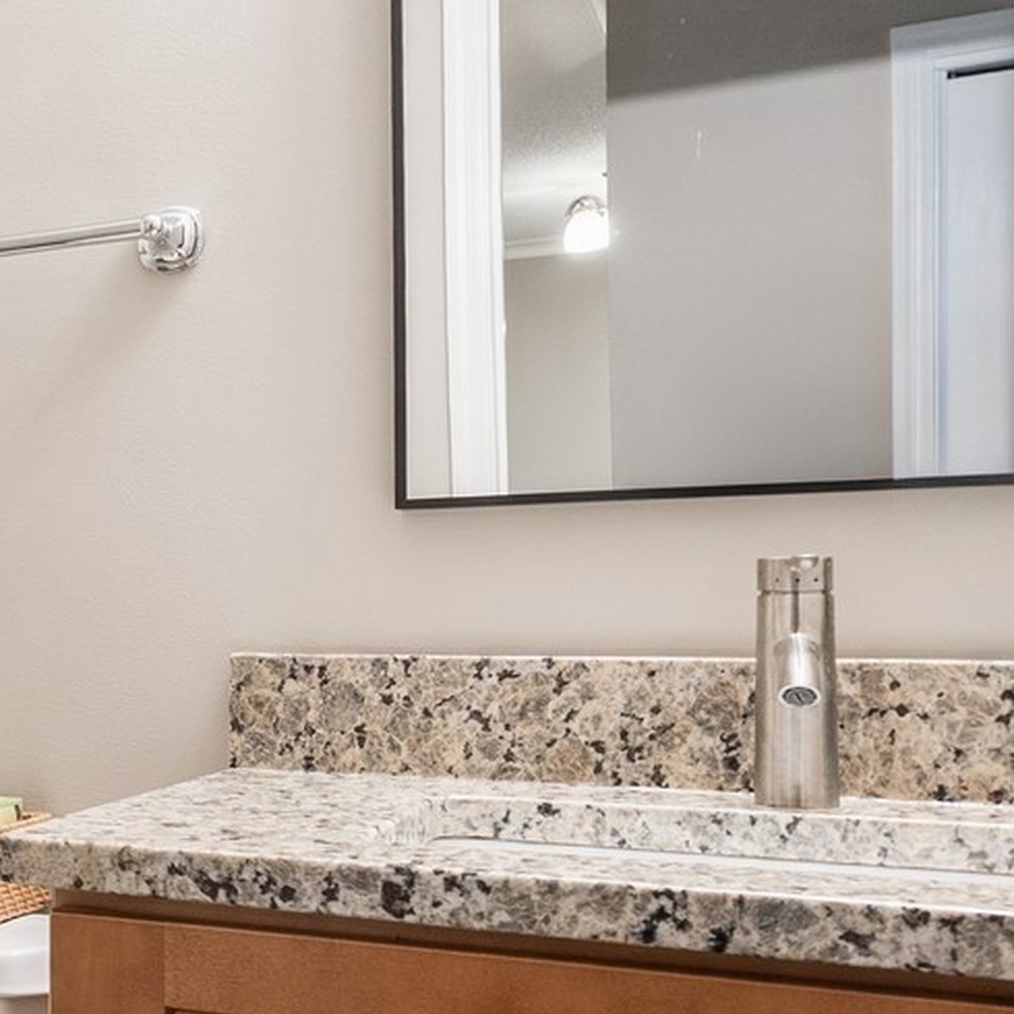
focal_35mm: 50
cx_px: -410
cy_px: 592
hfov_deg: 26.8
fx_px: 1657
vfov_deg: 33.9
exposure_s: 1/1.67
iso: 200
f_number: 8
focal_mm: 10
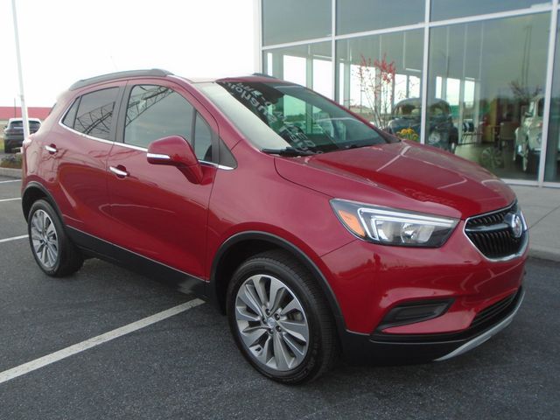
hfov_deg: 58.4
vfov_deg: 45.4
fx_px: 502
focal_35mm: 31
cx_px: 280
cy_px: 210
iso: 100
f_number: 3.5
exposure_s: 1/250
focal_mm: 5.5
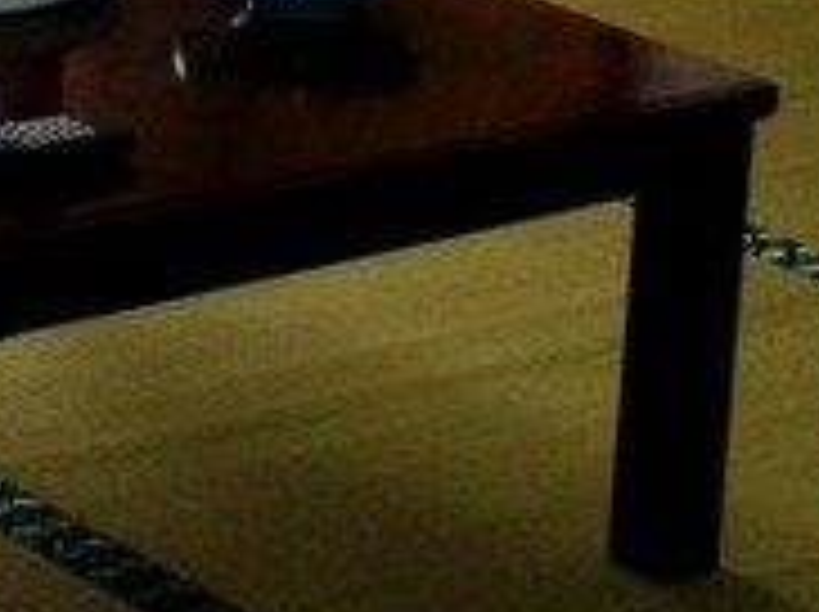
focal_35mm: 183
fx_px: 4324
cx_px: -432
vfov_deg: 7.6
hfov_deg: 10.4
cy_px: -837
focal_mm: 5.8
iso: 71
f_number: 3
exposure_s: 1/51.6
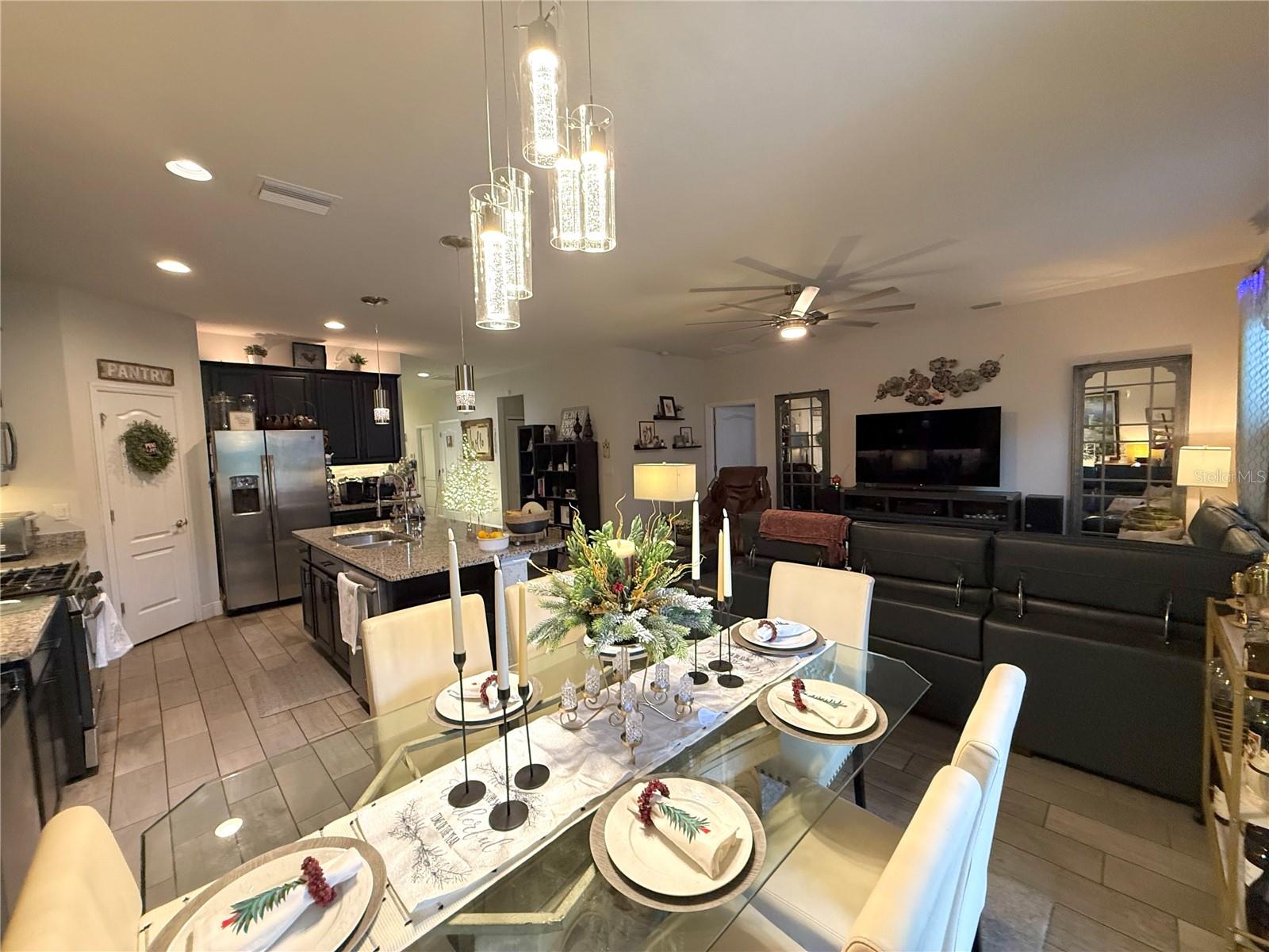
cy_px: 476
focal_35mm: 14
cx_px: 634
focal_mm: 2.22
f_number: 2.2
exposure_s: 1/60
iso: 400
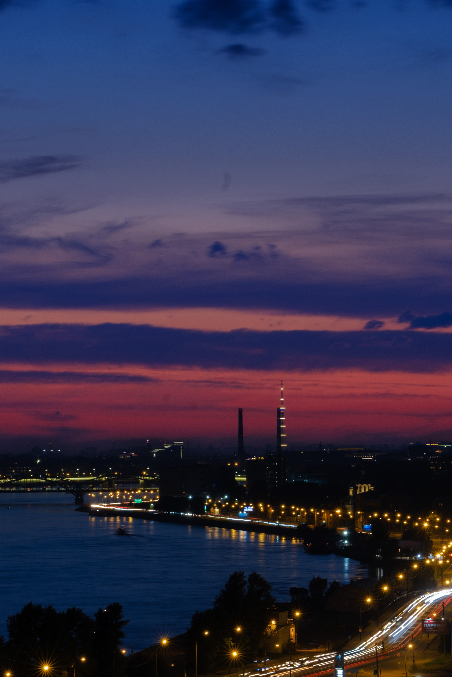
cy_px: 338
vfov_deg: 13.7
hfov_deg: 9.1
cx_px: 226
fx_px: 2825
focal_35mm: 150
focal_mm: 100
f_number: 16
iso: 160
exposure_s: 4
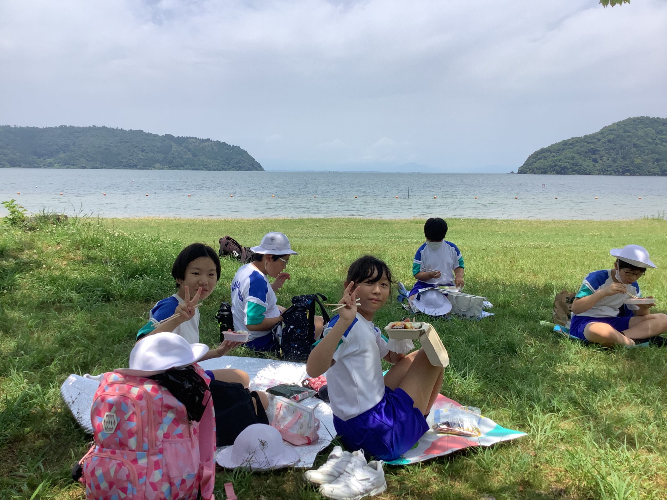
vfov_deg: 45.4
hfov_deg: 58.4
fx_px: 597
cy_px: 250
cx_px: 334
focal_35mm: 31
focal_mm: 3.3
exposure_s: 1/1018
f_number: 2.4
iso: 25
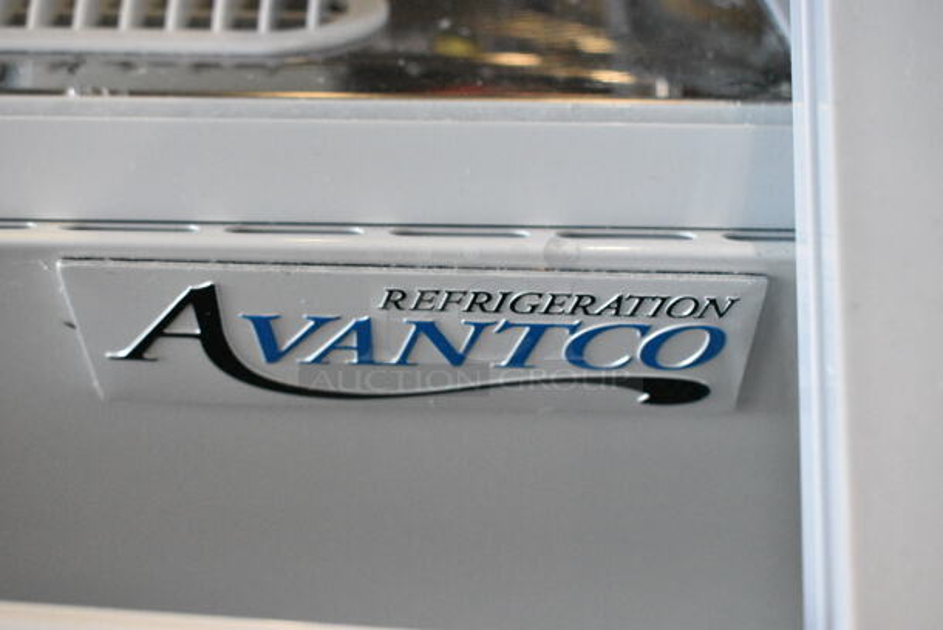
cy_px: 315
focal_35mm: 51
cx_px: 472
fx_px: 1337
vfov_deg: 26.5
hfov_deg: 38.8
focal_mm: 34
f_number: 6.3
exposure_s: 1/400
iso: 6400
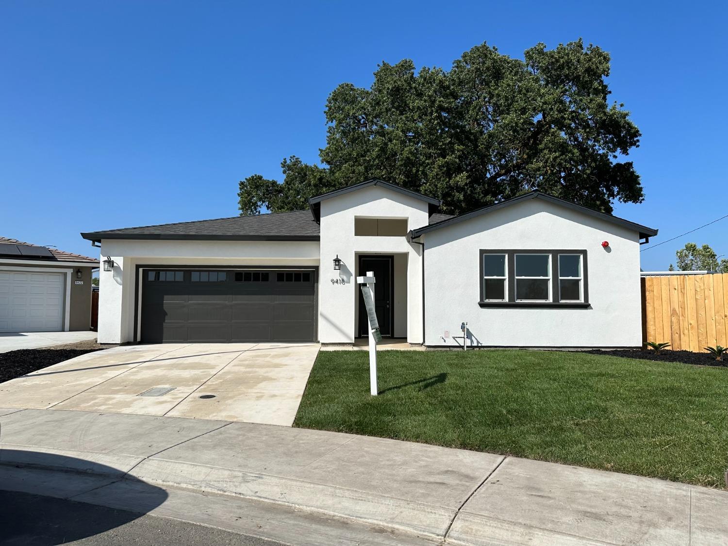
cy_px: 273
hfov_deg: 71.6
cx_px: 364
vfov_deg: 56.8
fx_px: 505
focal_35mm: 24
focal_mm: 6.86
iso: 80
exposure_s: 1/8197
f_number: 1.78
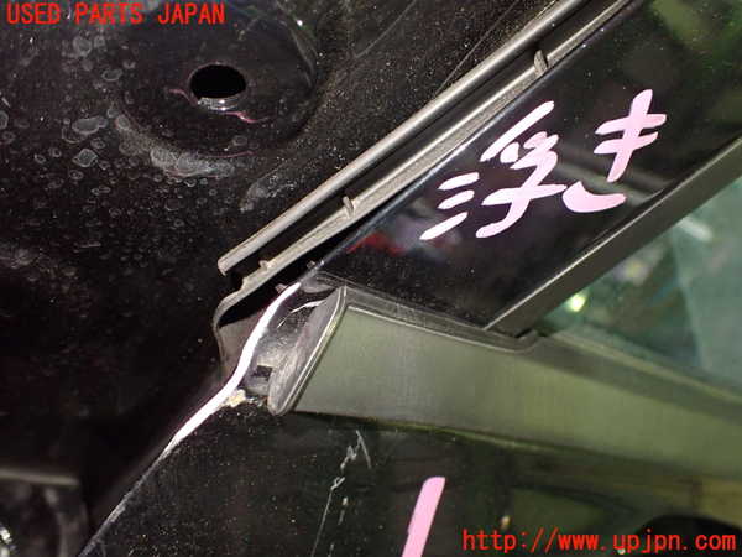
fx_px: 643
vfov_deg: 46.8
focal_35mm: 30
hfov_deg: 60.0
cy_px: 278
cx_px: 371
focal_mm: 5.4
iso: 800
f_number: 2.3
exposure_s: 1/30
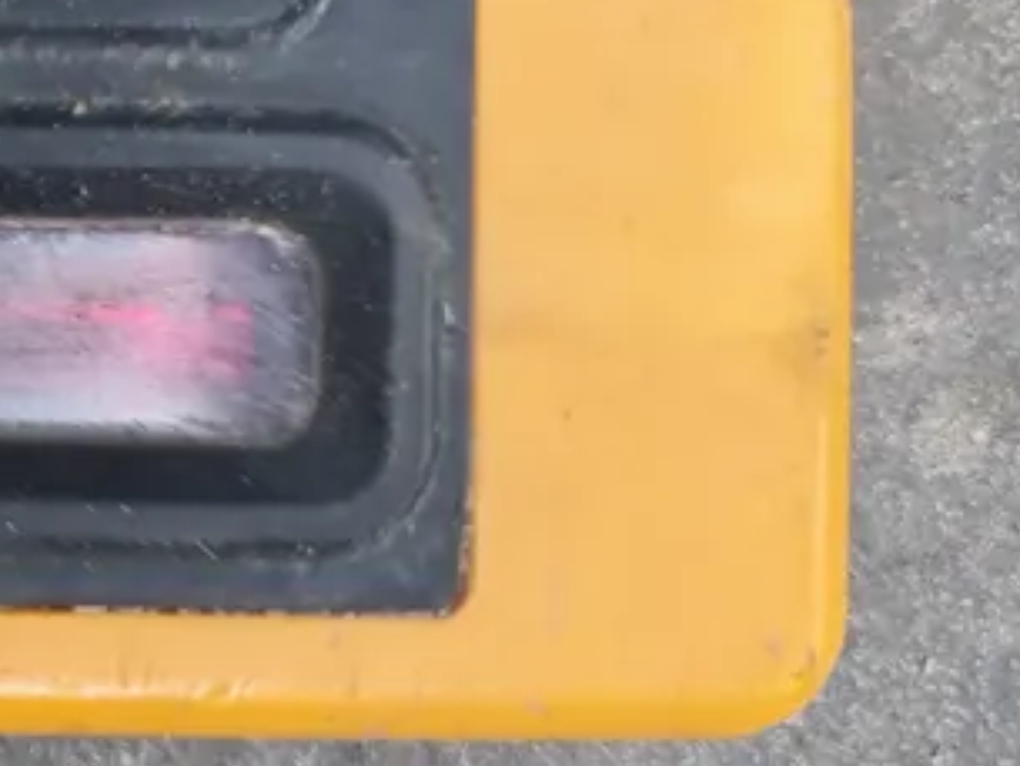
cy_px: 137
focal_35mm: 84
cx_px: -308
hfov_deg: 21.1
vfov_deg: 17.4
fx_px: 2476
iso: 160
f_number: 1.8
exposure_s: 1/120
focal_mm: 7
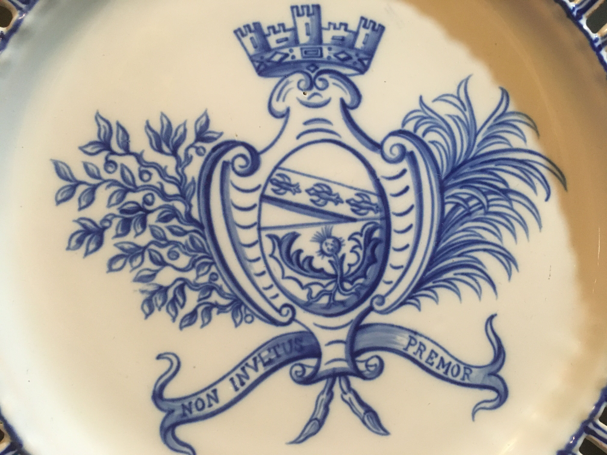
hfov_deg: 61.7
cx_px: 304
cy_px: 228
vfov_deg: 48.2
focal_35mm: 29
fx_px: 509
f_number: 2.2
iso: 200
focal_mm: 4.15
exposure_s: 1/25
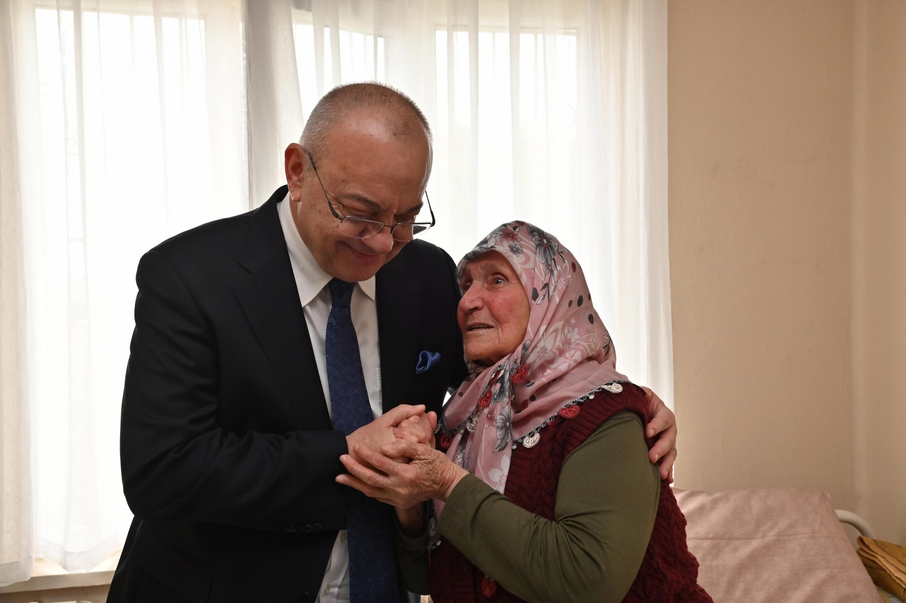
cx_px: 453
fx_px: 956
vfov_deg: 35.0
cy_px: 302
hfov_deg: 50.7
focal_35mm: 38
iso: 1000
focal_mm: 38
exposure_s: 1/125
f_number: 7.1
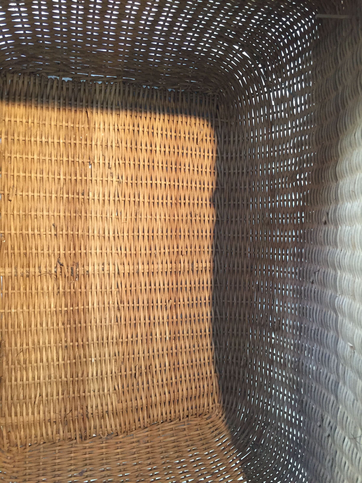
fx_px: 404
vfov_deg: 61.7
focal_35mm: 29
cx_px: 181
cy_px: 242
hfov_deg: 48.2
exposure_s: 1/33
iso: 125
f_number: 2.2
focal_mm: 4.15
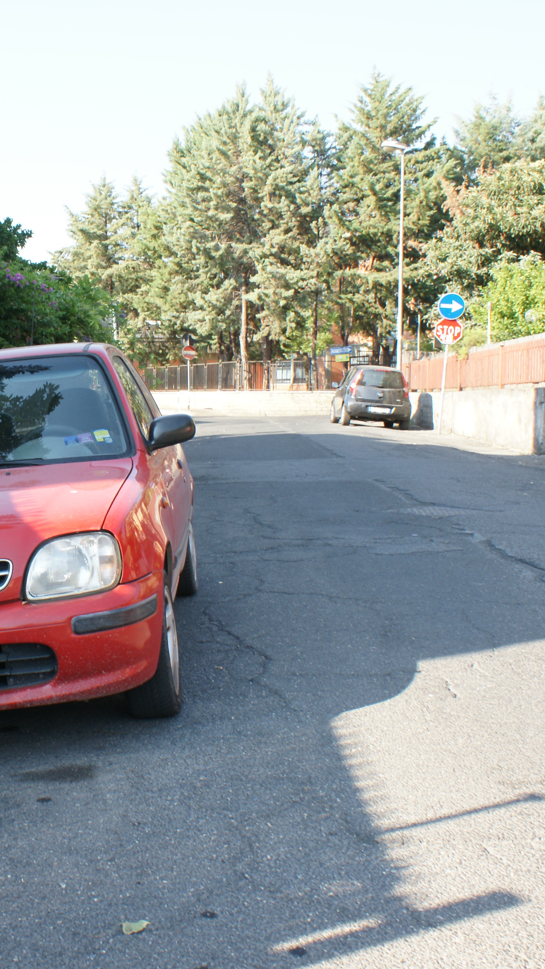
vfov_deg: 47.4
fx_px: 1105
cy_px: 486
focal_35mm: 43
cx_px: 15
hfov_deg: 26.4
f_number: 9
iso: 200
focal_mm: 18
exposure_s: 1/80
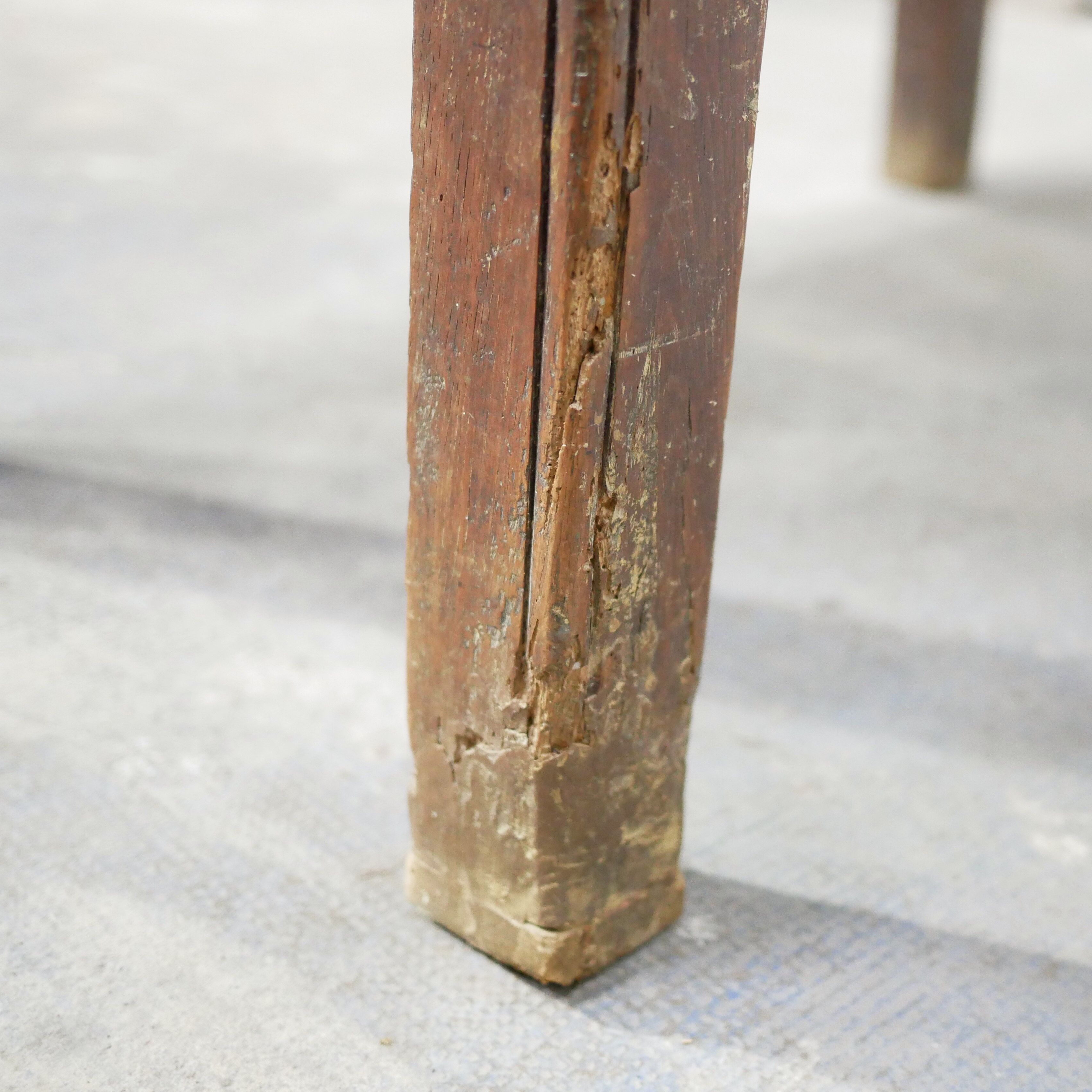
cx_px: 724
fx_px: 1713
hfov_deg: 35.0
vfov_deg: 35.4
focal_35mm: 48
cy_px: 556
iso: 2000
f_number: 1.7
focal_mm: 20
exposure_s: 1/60
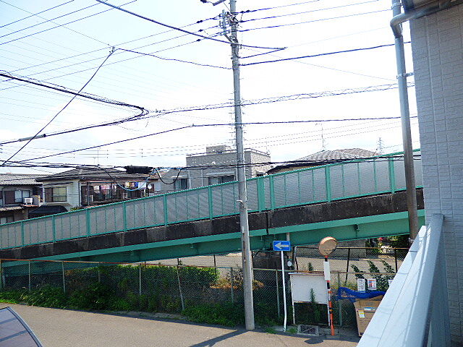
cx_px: 232
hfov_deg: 81.7
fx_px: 268
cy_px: 174
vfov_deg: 66.0
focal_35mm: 20
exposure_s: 1/1000
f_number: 2.8
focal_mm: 3.58
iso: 100
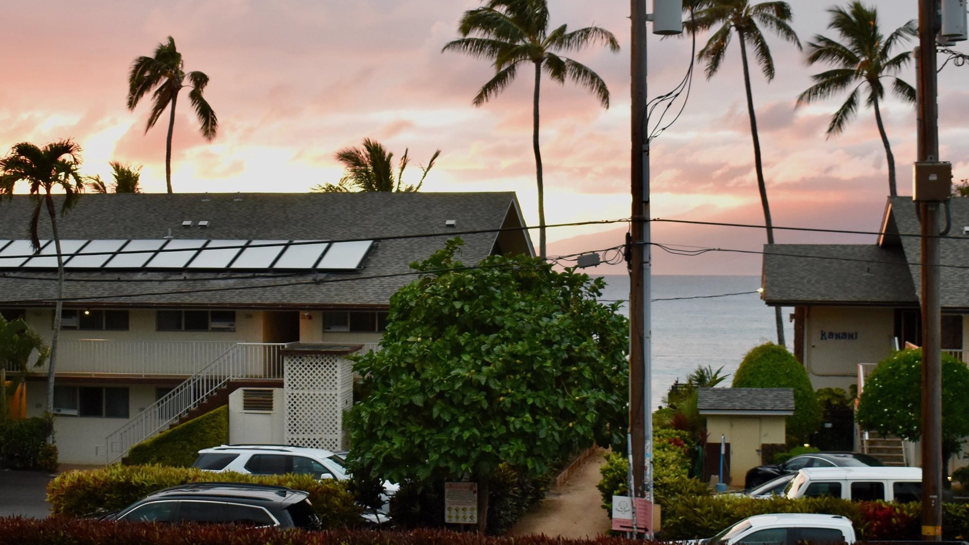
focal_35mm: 59
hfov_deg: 35.5
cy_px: 295
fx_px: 1512
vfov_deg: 20.4
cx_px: 460
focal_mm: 23
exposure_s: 1/160
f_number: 3.8
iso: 800
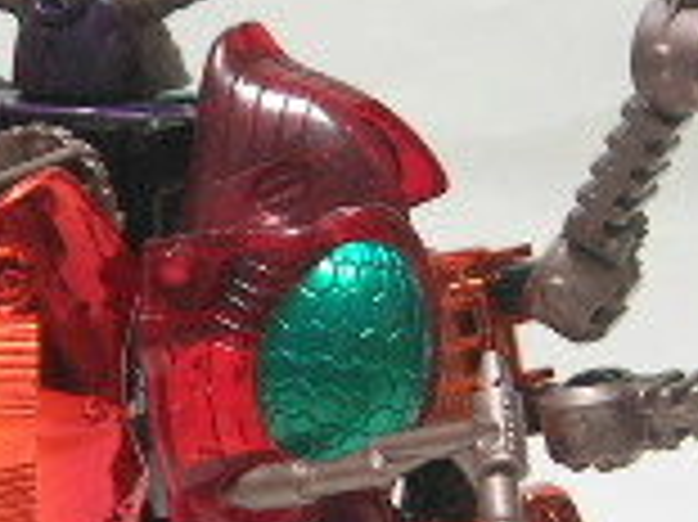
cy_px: 328
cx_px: 113
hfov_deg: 12.5
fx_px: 3163
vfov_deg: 9.4
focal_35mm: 157
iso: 70
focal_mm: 7.8
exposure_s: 1/4
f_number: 2.8
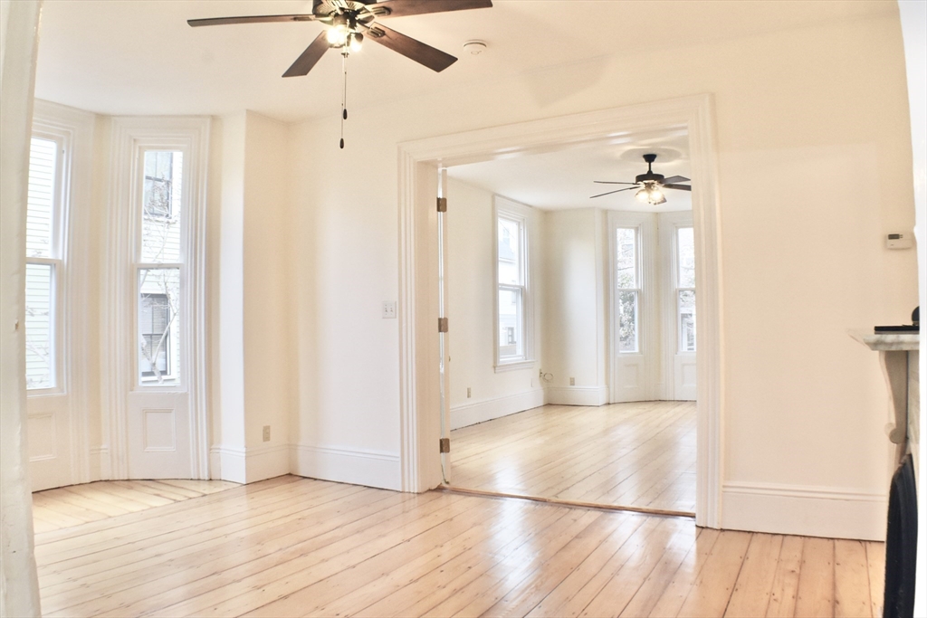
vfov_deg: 40.0
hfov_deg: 57.2
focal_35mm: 33
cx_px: 464
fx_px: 850
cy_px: 309
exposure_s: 1/50
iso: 1600
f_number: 11
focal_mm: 22
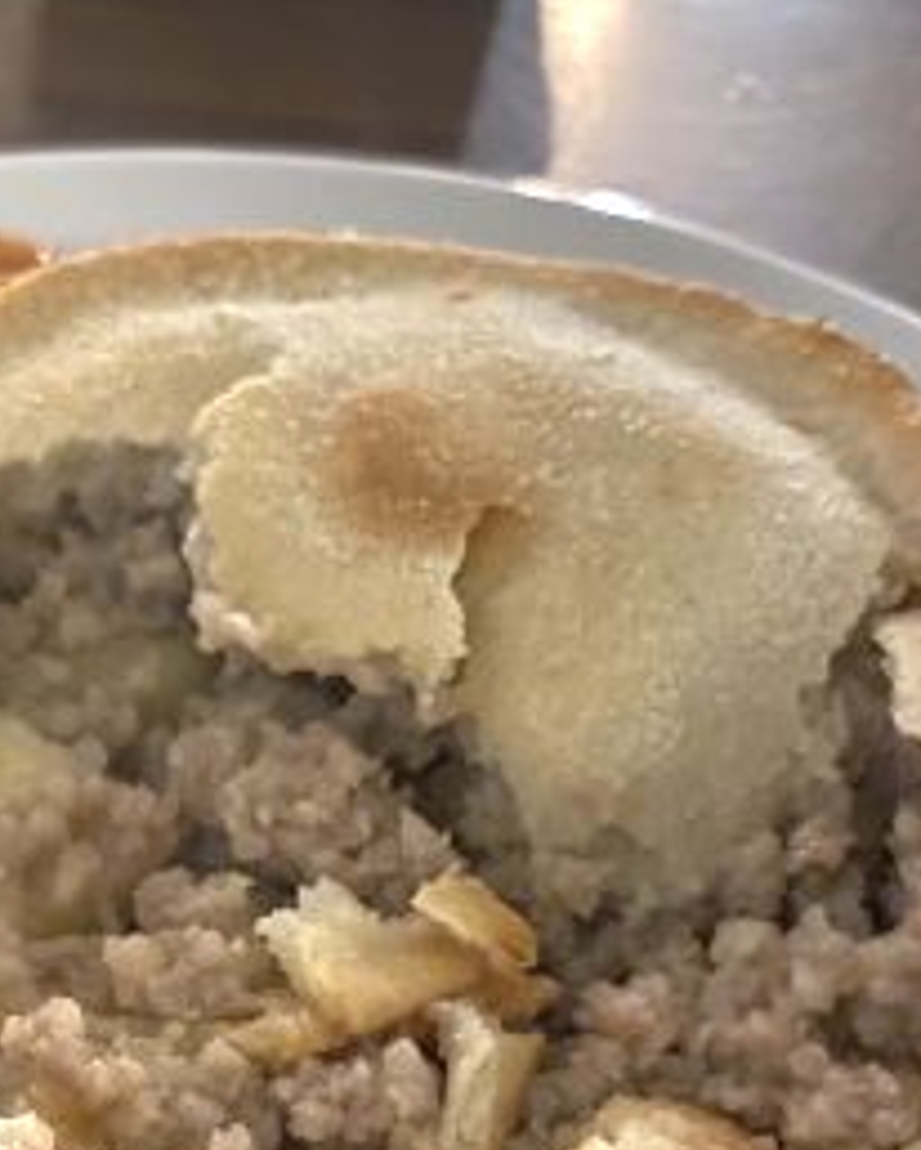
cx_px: 63
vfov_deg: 26.0
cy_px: 998
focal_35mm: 71
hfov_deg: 21.0
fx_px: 2416
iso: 500
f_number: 1.8
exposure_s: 1/10
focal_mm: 4.25
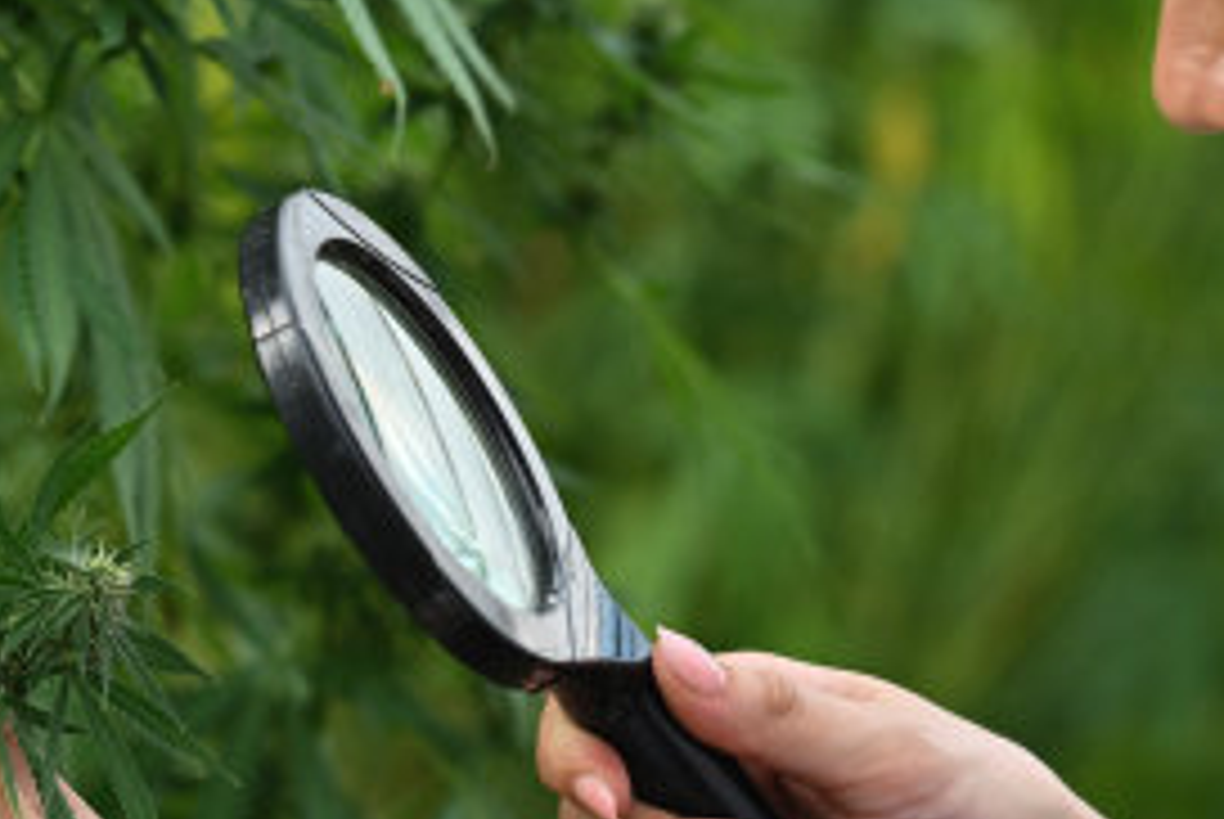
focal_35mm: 236
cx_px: 315
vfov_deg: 5.8
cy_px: 621
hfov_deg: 8.7
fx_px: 8032
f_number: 4
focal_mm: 105
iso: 320
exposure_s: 1/640
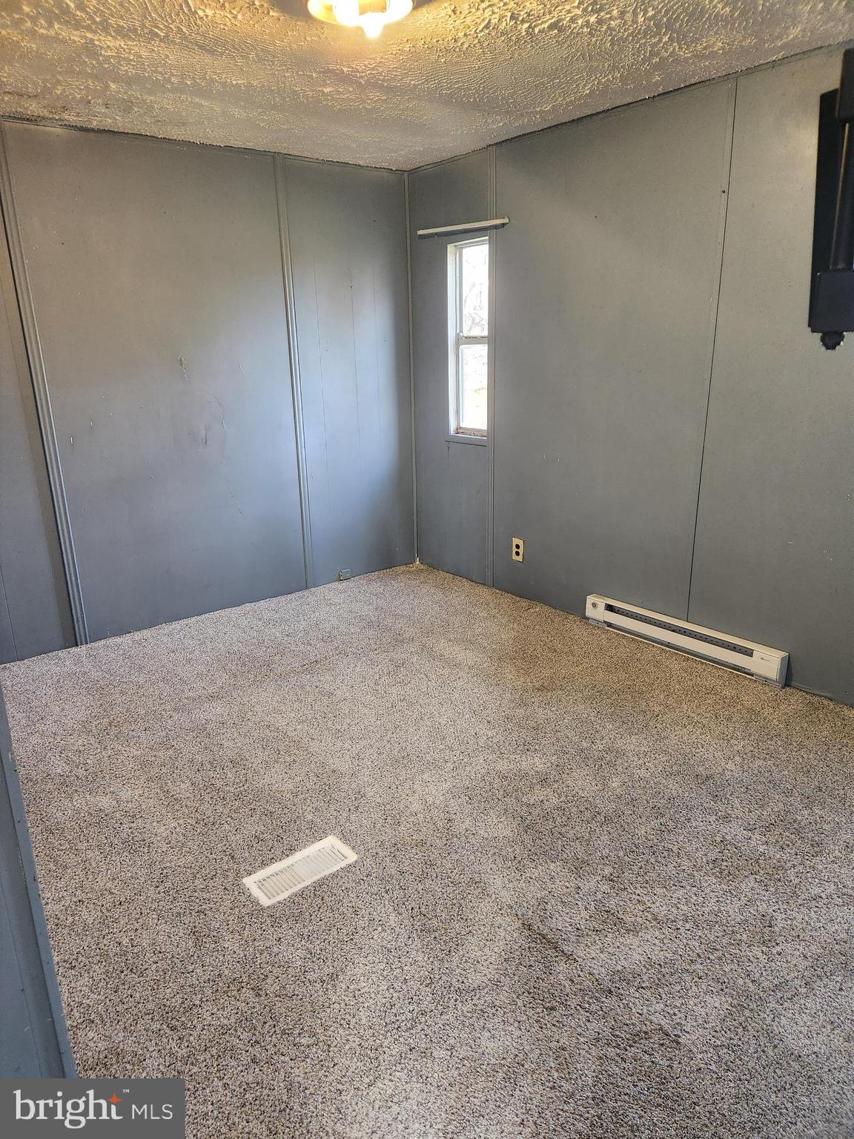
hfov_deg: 58.9
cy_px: 570
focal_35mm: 23
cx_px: 427
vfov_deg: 73.9
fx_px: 757
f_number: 1.8
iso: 400
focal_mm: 5.4
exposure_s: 1/120
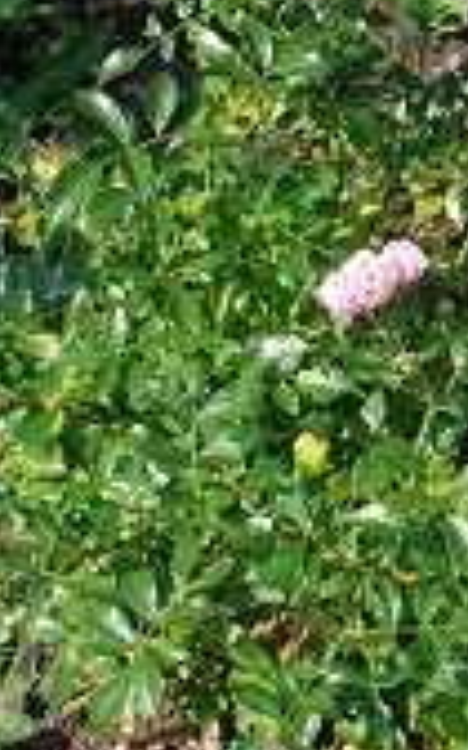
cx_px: 457
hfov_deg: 11.9
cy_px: 268
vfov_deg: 19.1
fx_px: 2224
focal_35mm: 109
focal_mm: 20
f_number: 10
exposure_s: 1/250
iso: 400
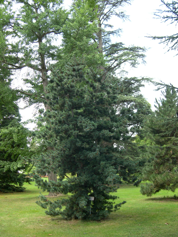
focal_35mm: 38
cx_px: 89
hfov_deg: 37.7
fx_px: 261
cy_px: 118
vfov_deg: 49.0
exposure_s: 1/173
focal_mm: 8
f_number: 2.8
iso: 100
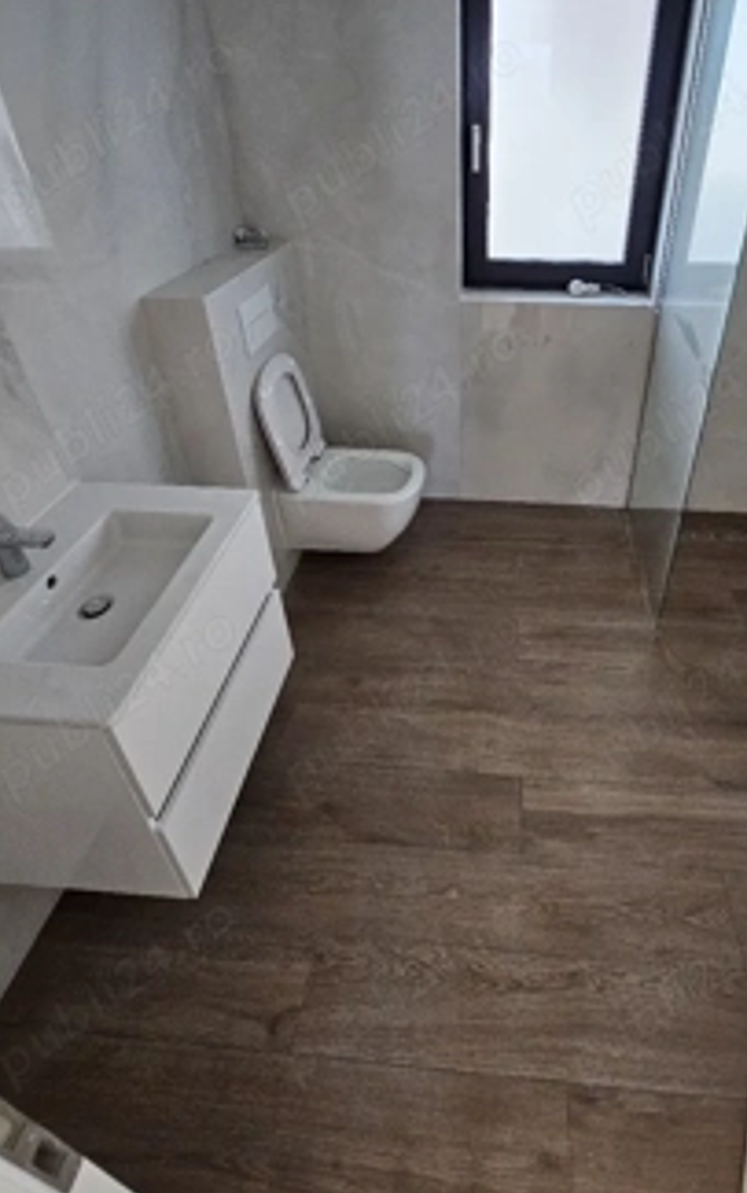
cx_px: 475
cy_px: 460
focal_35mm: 17
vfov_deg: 92.7
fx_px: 553
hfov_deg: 66.9
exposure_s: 1/101
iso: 320
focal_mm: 2.2
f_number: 2.2
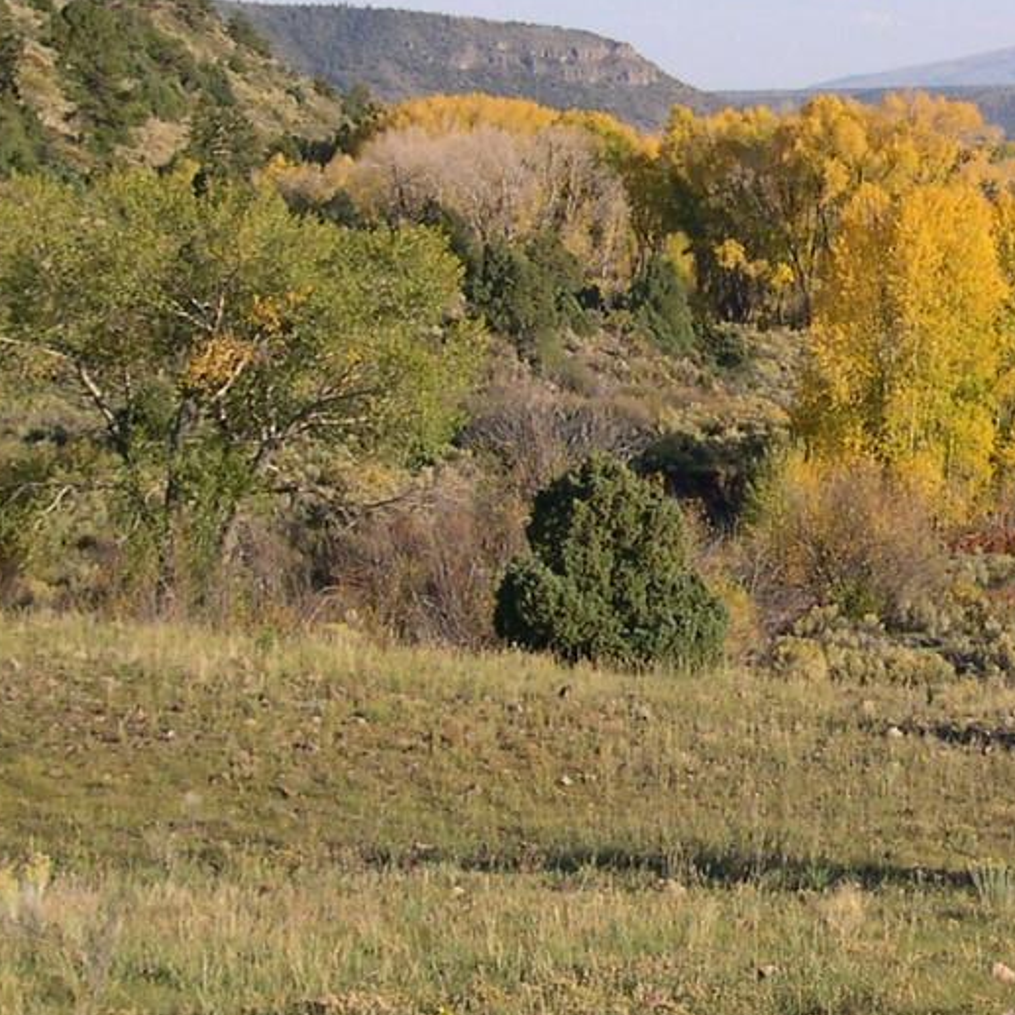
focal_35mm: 104
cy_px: 277
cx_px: 976
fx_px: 3450
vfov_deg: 16.7
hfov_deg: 16.4
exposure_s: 1/146
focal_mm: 8
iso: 100
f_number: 7.6
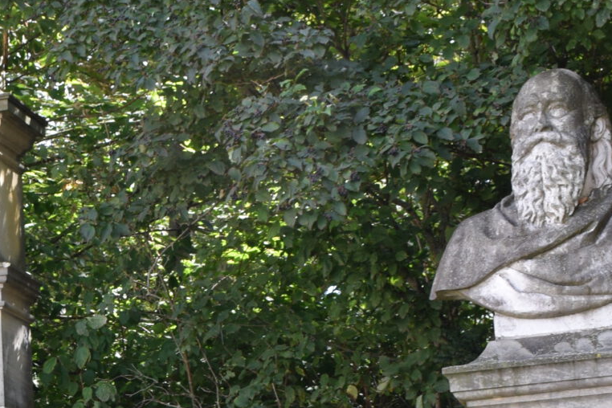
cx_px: -106
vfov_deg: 11.0
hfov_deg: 16.3
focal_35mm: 121
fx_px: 2057
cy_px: 536
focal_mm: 24
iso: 400
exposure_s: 1/160
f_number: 7.1
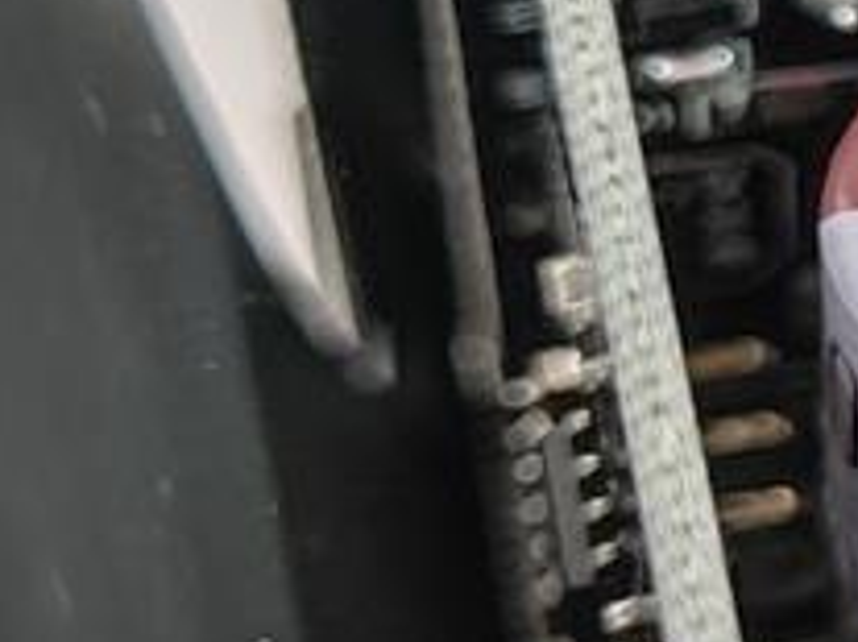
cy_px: 201
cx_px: 1413
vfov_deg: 9.8
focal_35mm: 151
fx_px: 3741
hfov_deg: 12.3
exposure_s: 1/17
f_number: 1.85
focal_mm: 6.78
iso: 299
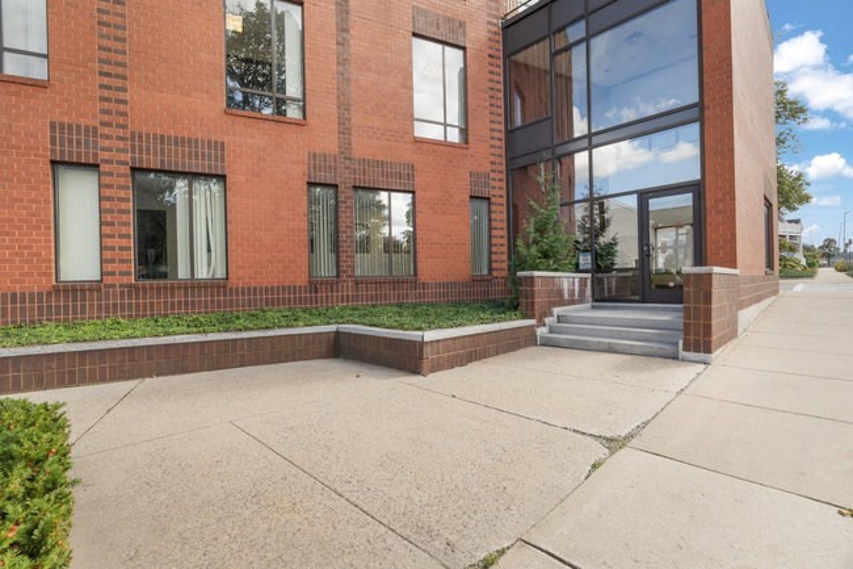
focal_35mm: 16
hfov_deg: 96.8
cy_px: 284
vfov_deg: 73.7
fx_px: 379
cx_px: 426
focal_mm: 16
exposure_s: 1/200
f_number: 8
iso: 200
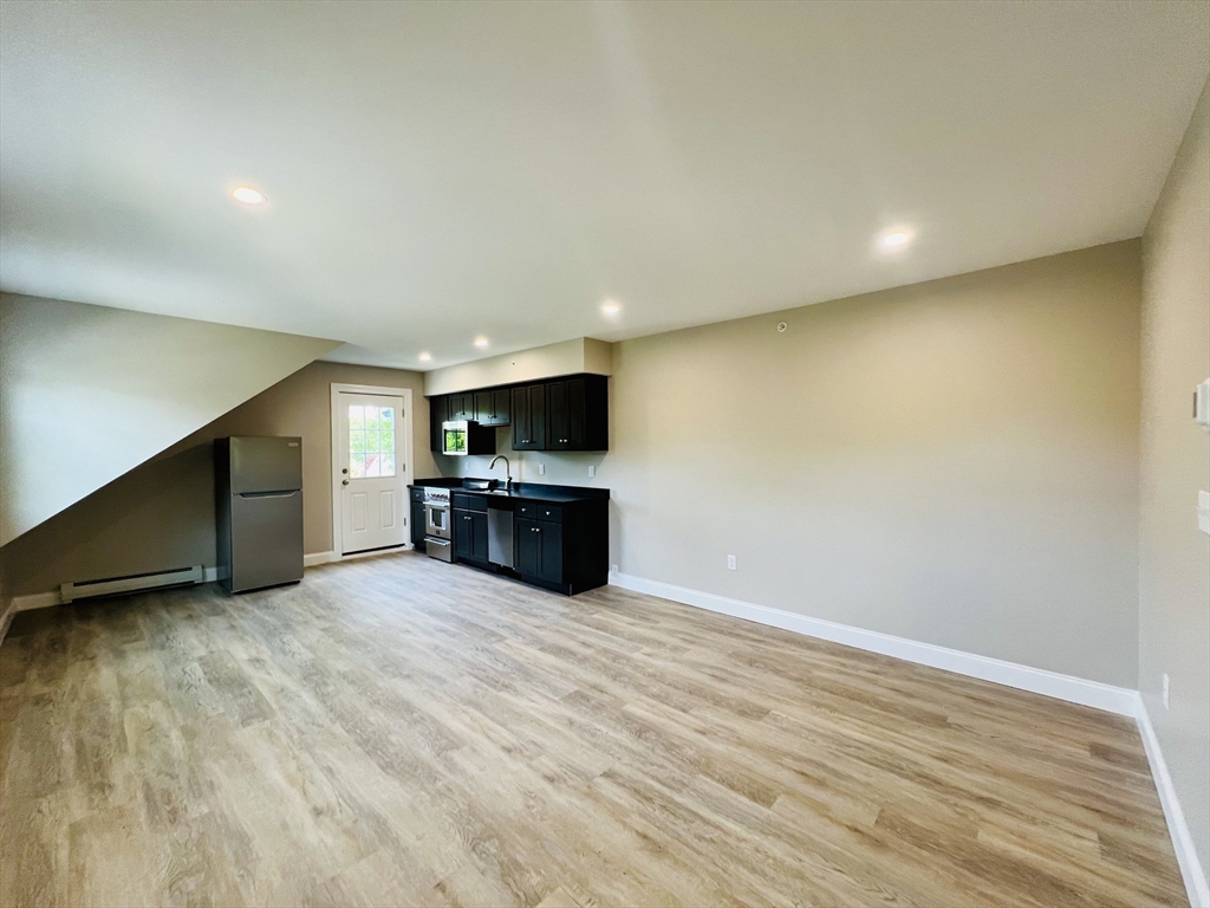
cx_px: 605
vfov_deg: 89.9
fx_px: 454
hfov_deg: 106.2
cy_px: 454
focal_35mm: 13
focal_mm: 1.57
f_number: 1.8
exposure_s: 1/120
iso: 200
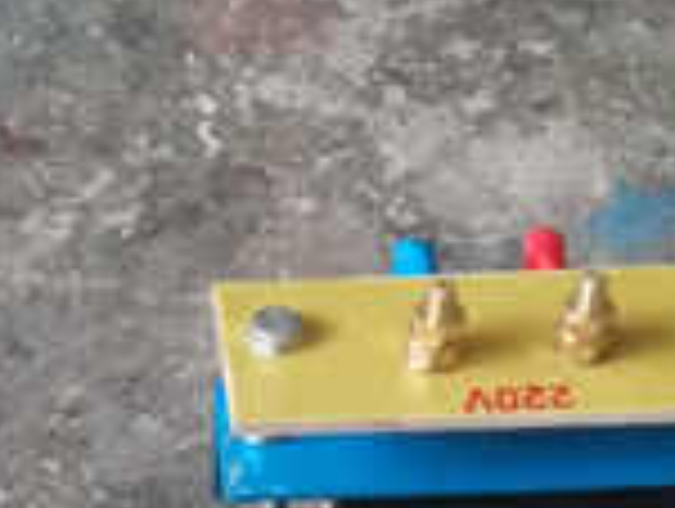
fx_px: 2461
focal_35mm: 126
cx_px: 76
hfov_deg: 15.4
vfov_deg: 10.9
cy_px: 982
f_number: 2
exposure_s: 1/33.3
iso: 200
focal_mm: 3.79
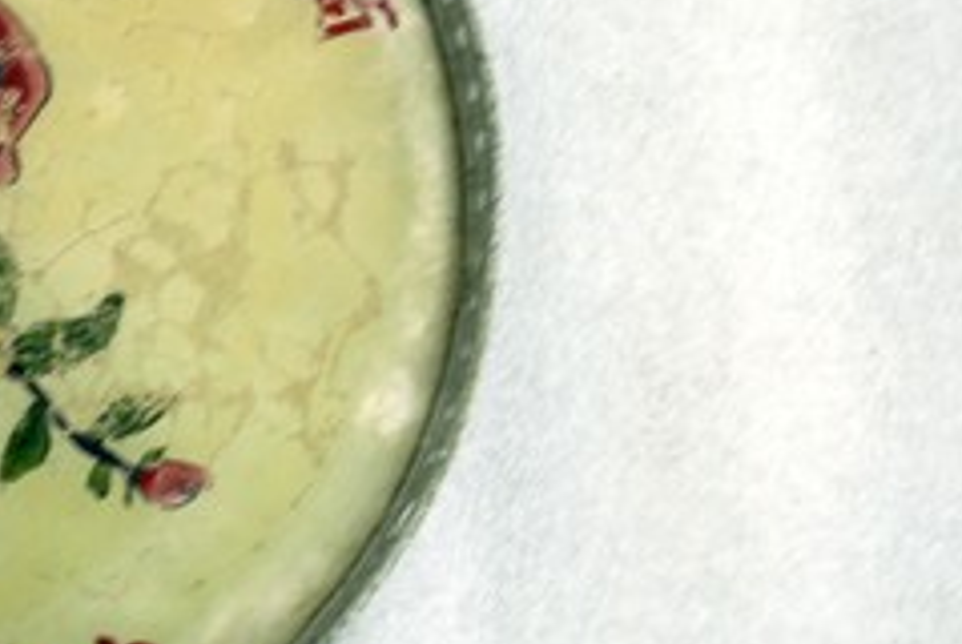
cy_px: 282
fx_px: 3113
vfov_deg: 11.8
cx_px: -133
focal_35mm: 116
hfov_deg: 16.9
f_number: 4.5
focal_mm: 29
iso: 100
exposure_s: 1/6
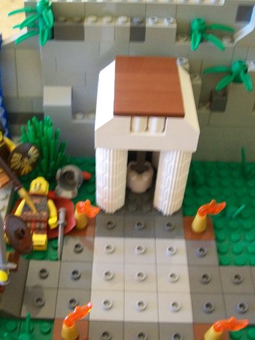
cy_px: 175
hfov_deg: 32.1
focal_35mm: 45
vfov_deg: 42.1
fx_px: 442
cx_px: 102
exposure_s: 1/20
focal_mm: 6
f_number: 2.7
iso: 160
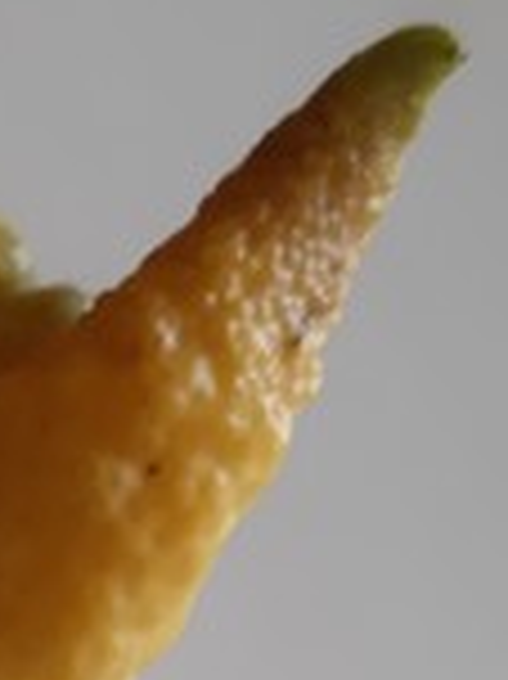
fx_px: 2528
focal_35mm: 129
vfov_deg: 14.3
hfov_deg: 10.6
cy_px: 1027
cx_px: -472
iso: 200
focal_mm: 3.93
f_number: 1.7
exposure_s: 1/50
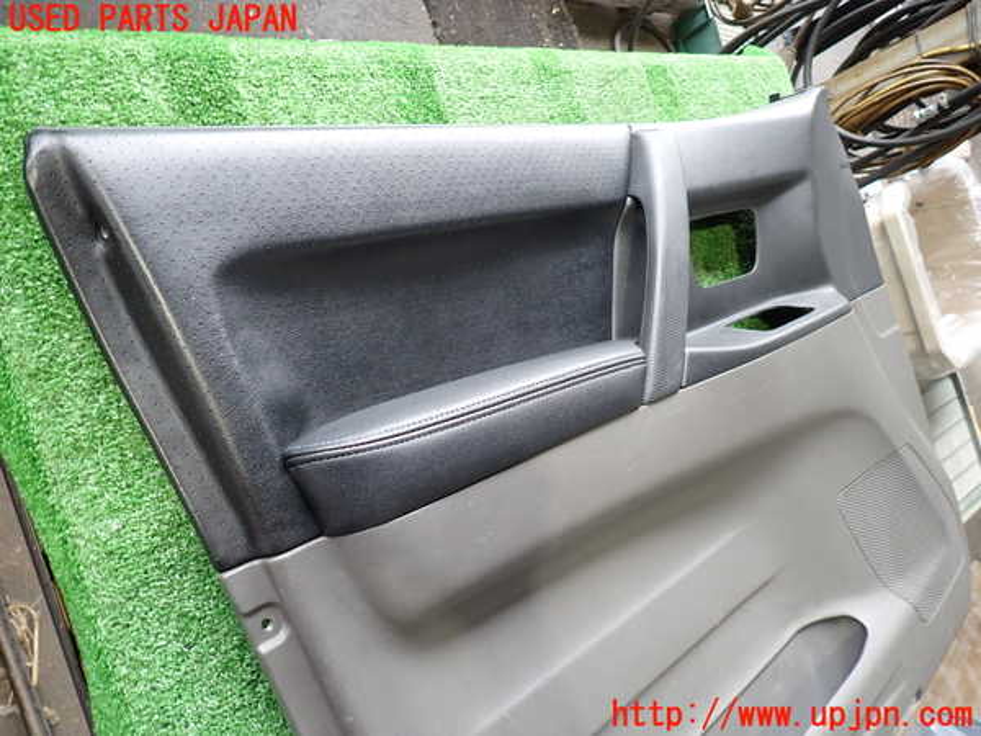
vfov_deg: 54.9
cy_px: 368
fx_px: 708
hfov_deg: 69.4
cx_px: 490
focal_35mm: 25
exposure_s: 1/40
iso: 200
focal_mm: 4.5
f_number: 2
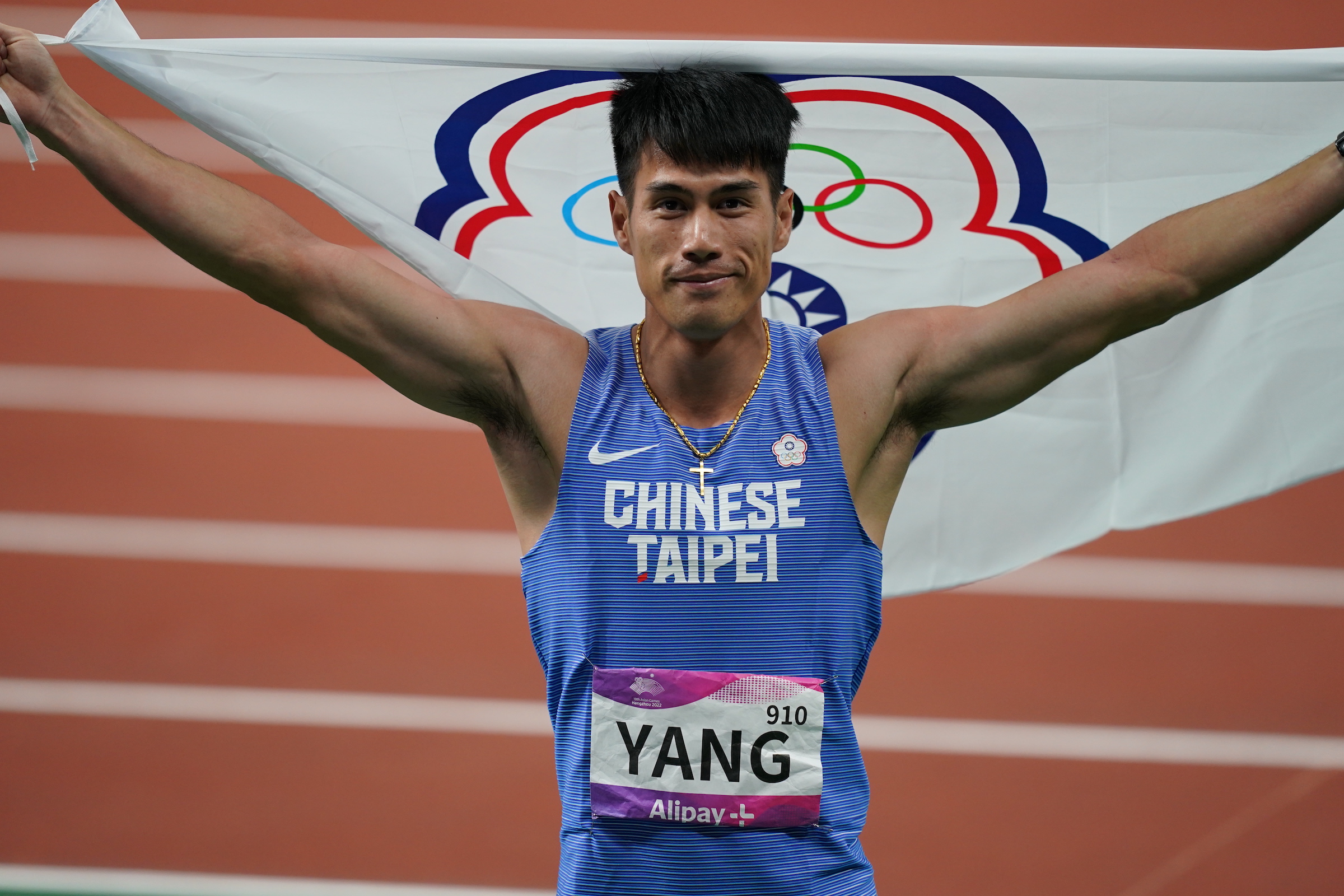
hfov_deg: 5.2
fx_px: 14932
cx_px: 672
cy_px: 448
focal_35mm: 400
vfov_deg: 3.4
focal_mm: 400
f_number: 2.8
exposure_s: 1/1250
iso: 1250
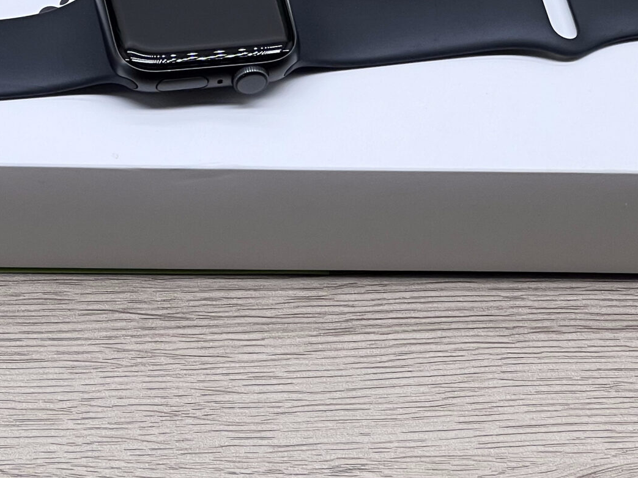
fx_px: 3483
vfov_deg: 7.8
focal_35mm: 189
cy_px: -74
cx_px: 174
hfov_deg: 10.4
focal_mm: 9
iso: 40
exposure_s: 1/99
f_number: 2.8
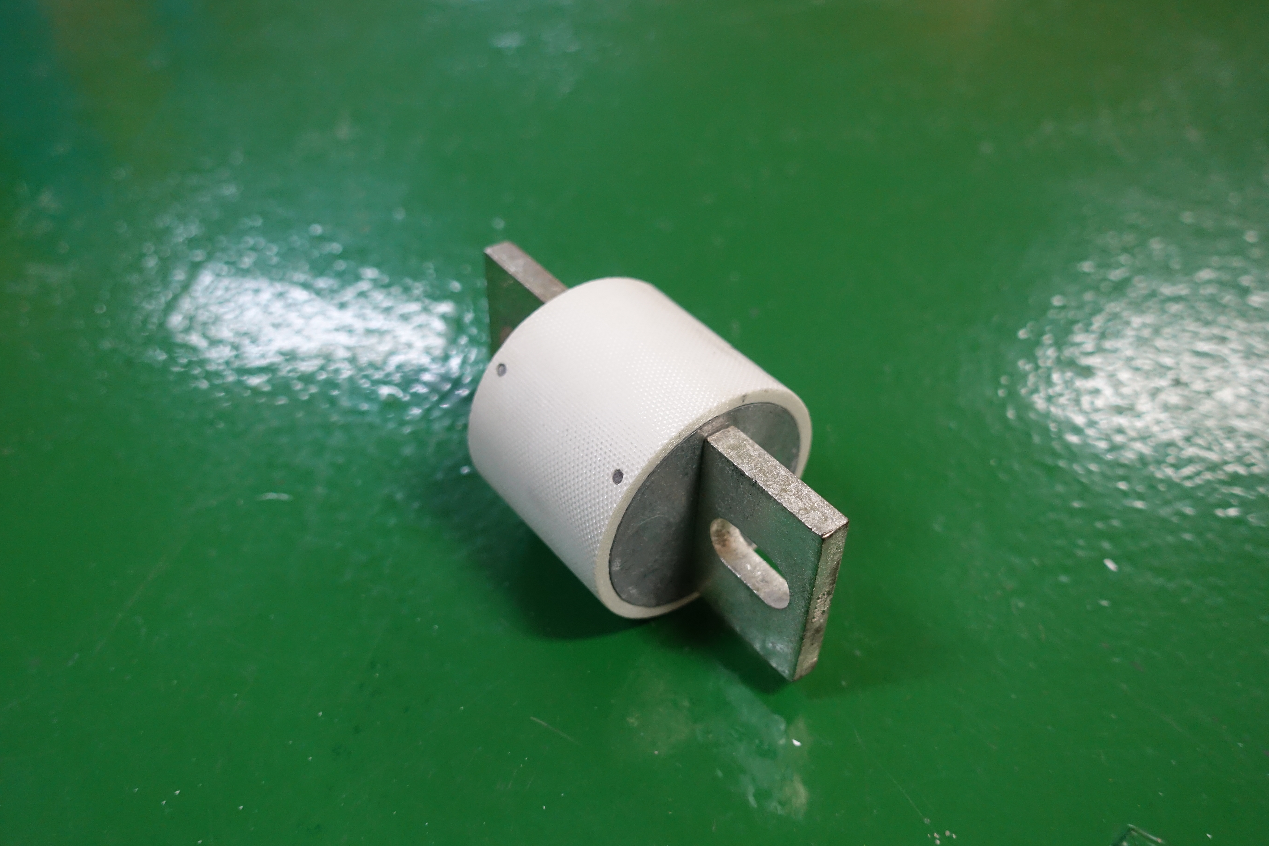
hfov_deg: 58.7
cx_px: 634
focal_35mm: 32
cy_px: 423
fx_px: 1128
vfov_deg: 41.1
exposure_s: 1/30
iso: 800
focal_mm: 11.81
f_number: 2.8
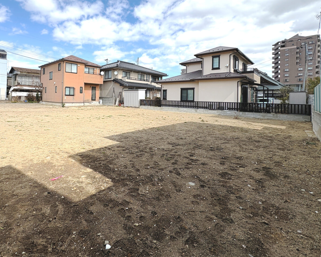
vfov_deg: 69.6
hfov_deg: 81.8
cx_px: 121
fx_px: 181
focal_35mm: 19
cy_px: 94
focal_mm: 2.22
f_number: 2.2
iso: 50
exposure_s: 1/2028
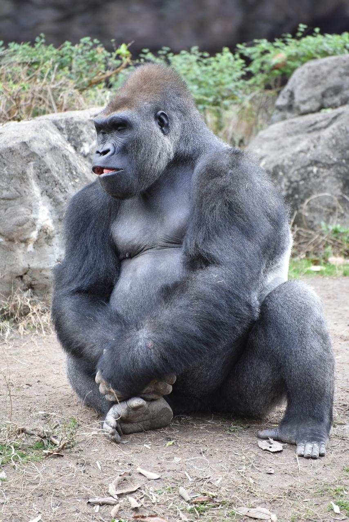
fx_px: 3633
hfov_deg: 5.5
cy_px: 261
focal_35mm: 250
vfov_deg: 8.2
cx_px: 174
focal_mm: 250
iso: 2000
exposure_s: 1/500
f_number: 5.6
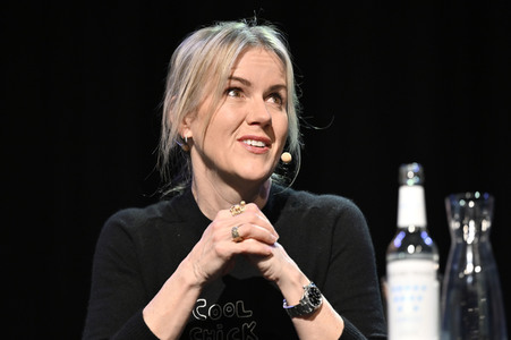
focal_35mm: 185
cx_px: 256
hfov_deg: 11.1
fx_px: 2624
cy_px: 170
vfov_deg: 7.4
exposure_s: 1/320
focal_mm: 185
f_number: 2.8
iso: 1600
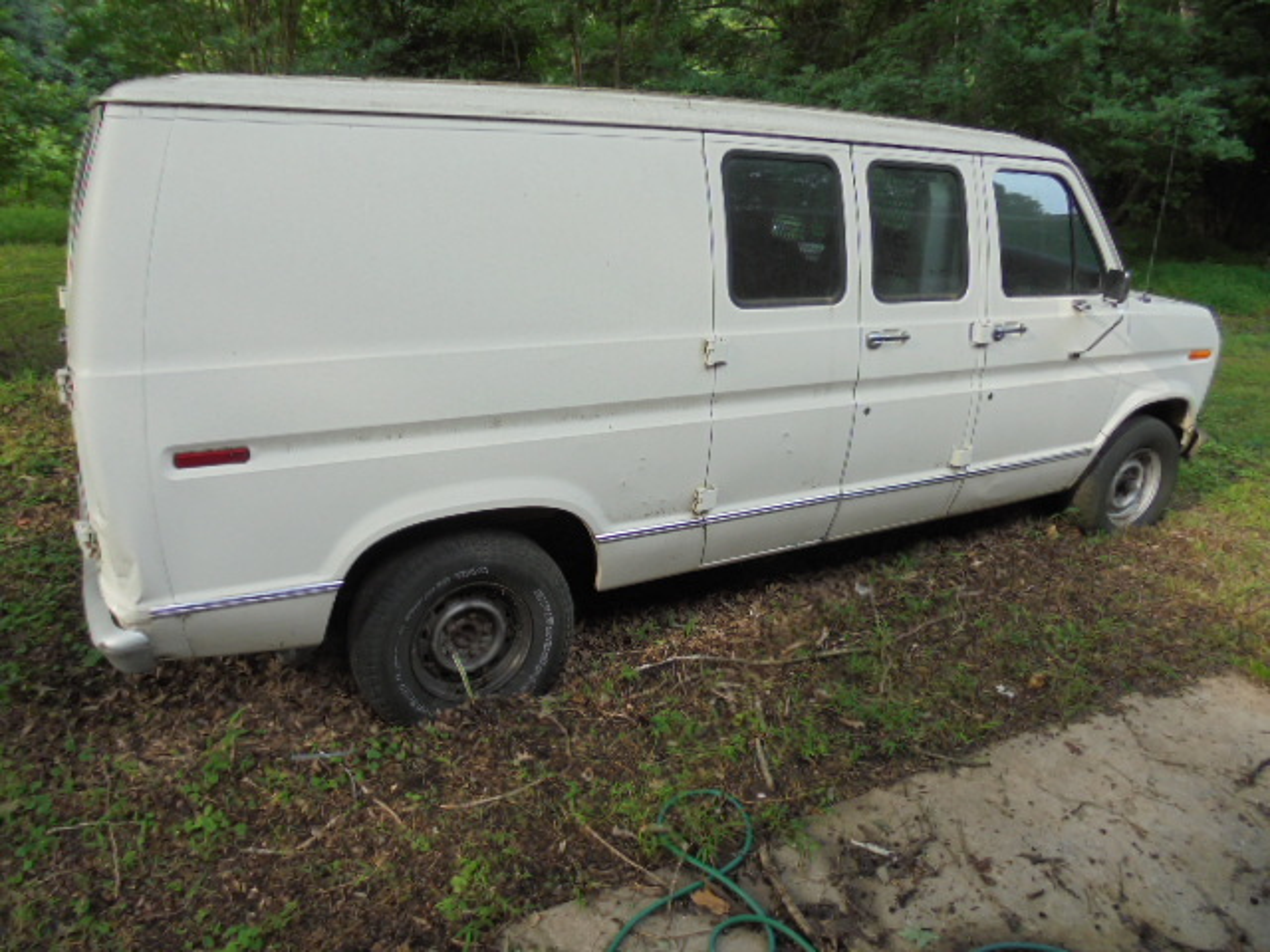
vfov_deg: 53.1
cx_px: 635
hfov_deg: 67.3
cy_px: 476
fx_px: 954
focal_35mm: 26
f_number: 3.5
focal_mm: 4.6
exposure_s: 1/100
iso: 100
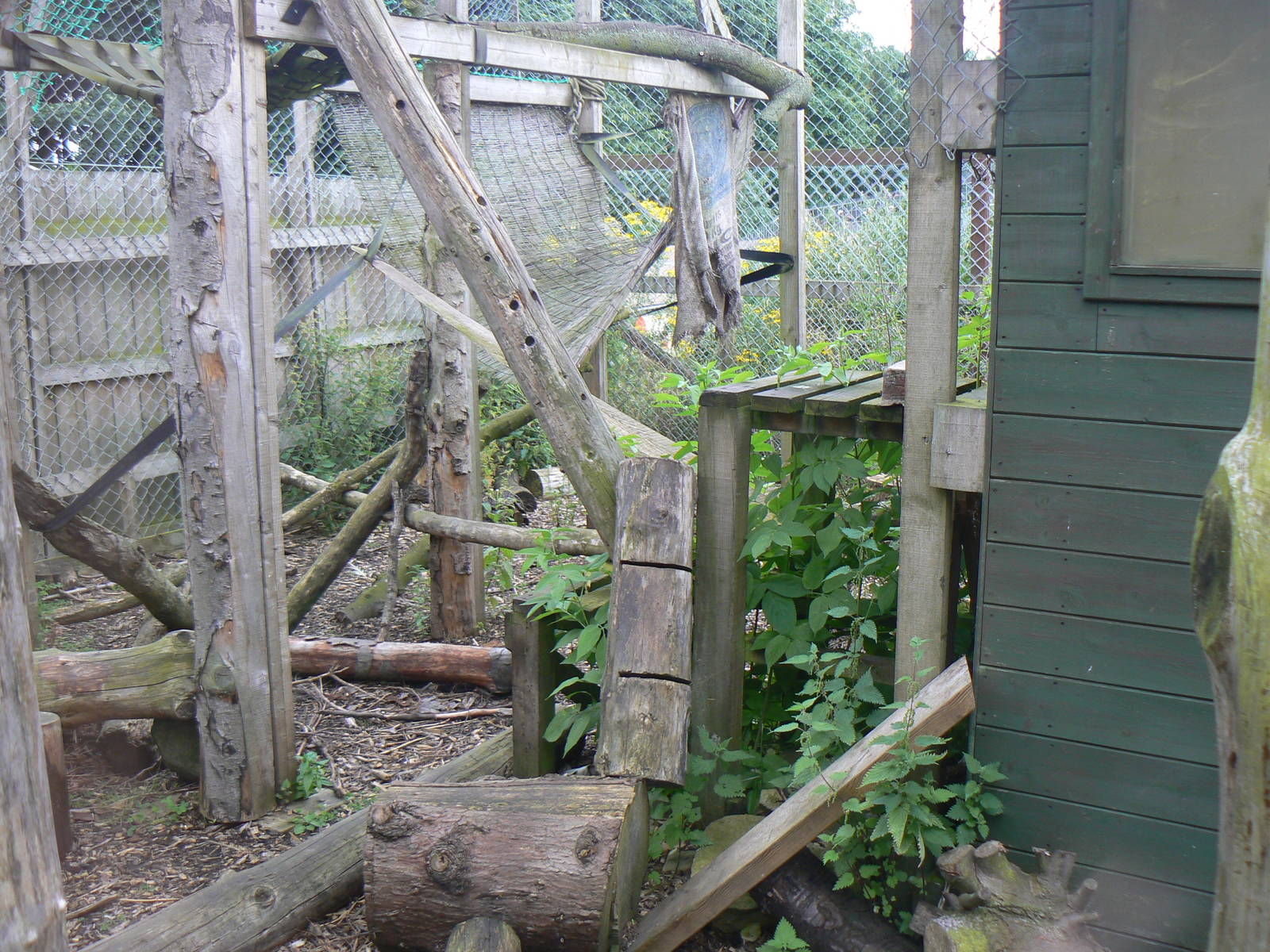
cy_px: 476
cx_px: 635
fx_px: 1321
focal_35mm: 36
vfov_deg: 39.7
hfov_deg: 51.4
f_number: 3.2
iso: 80
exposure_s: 1/50
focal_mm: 6
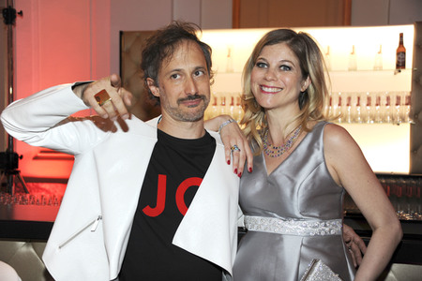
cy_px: 140
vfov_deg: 30.5
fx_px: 516
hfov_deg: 44.5
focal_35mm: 44
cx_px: 211
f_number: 4.2
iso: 800
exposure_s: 1/250
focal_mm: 44
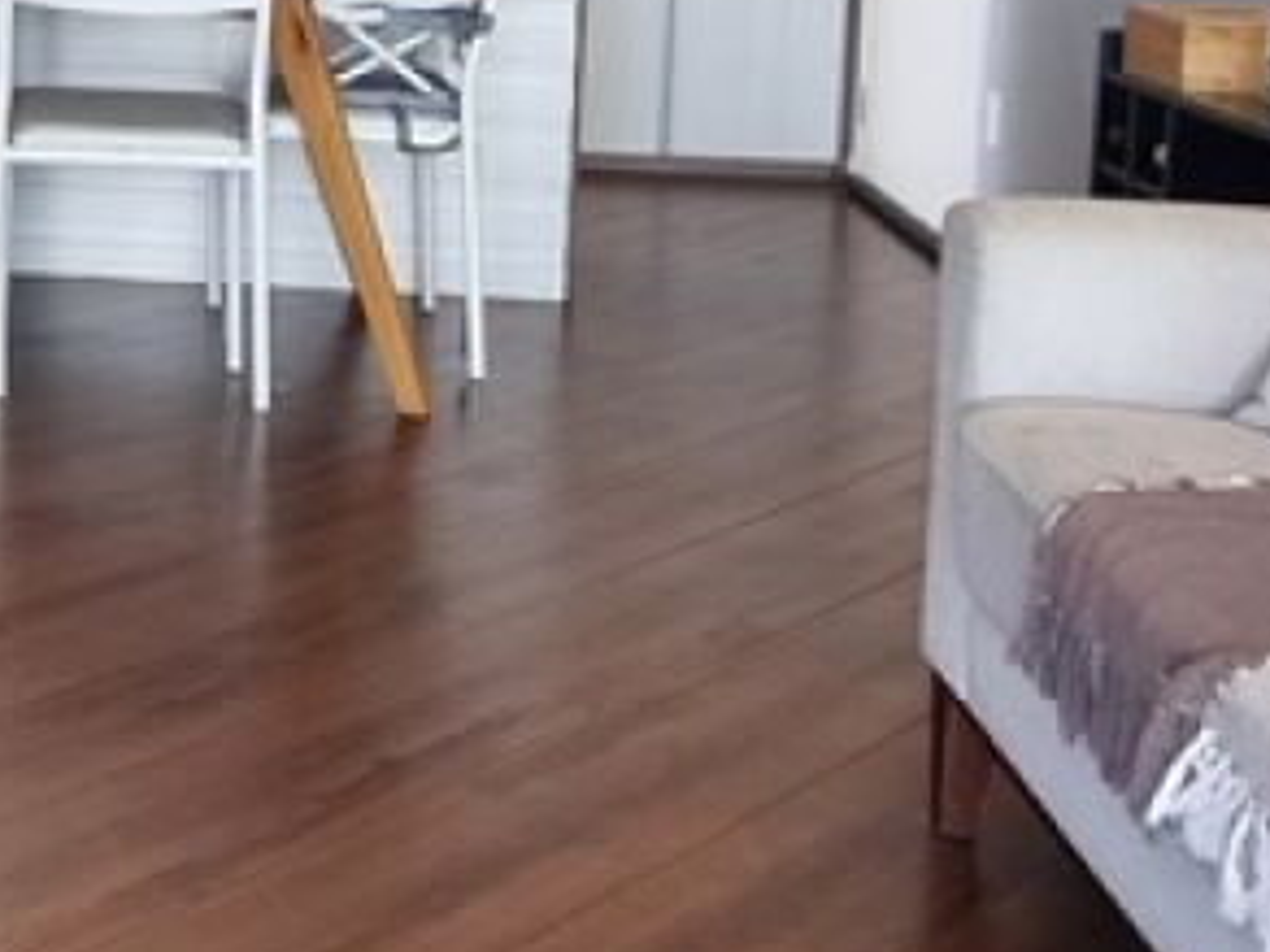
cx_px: 117
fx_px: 2091
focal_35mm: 57
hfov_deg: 32.1
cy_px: -135
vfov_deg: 23.8
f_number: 2.2
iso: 100
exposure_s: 1/60
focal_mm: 1.74
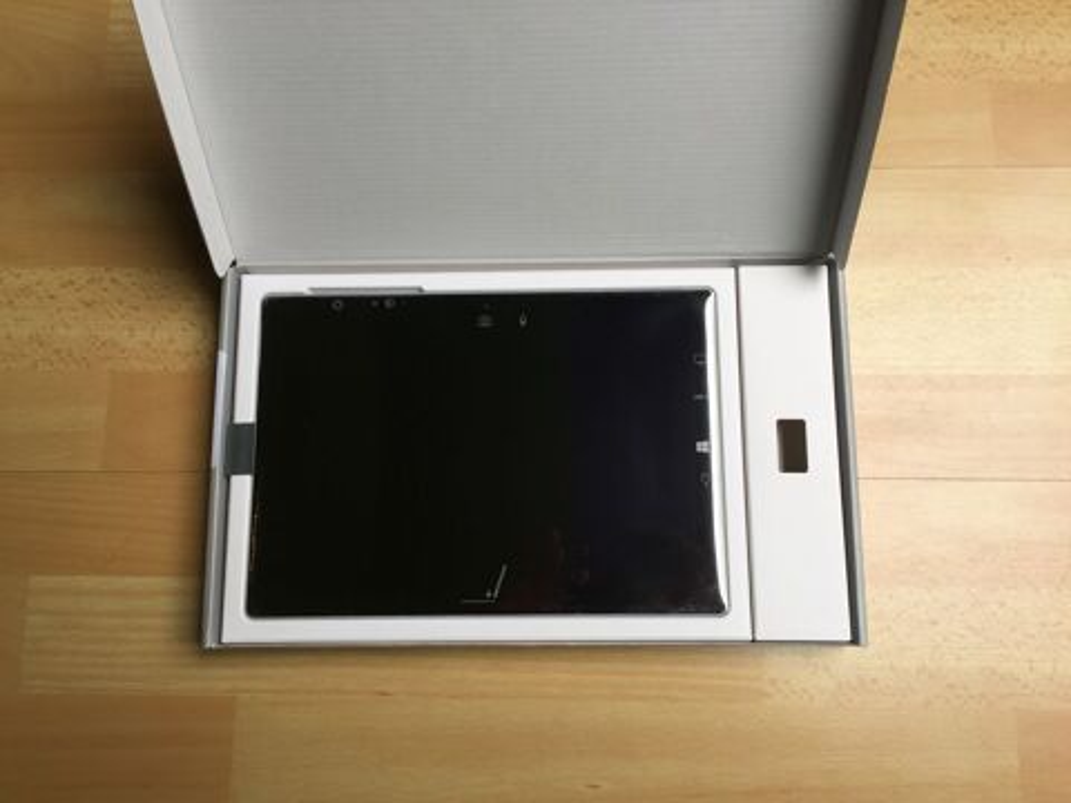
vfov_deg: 48.2
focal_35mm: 29
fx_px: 897
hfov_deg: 61.7
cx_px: 536
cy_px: 402
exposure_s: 1/158
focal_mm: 4.15
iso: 32
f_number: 2.2
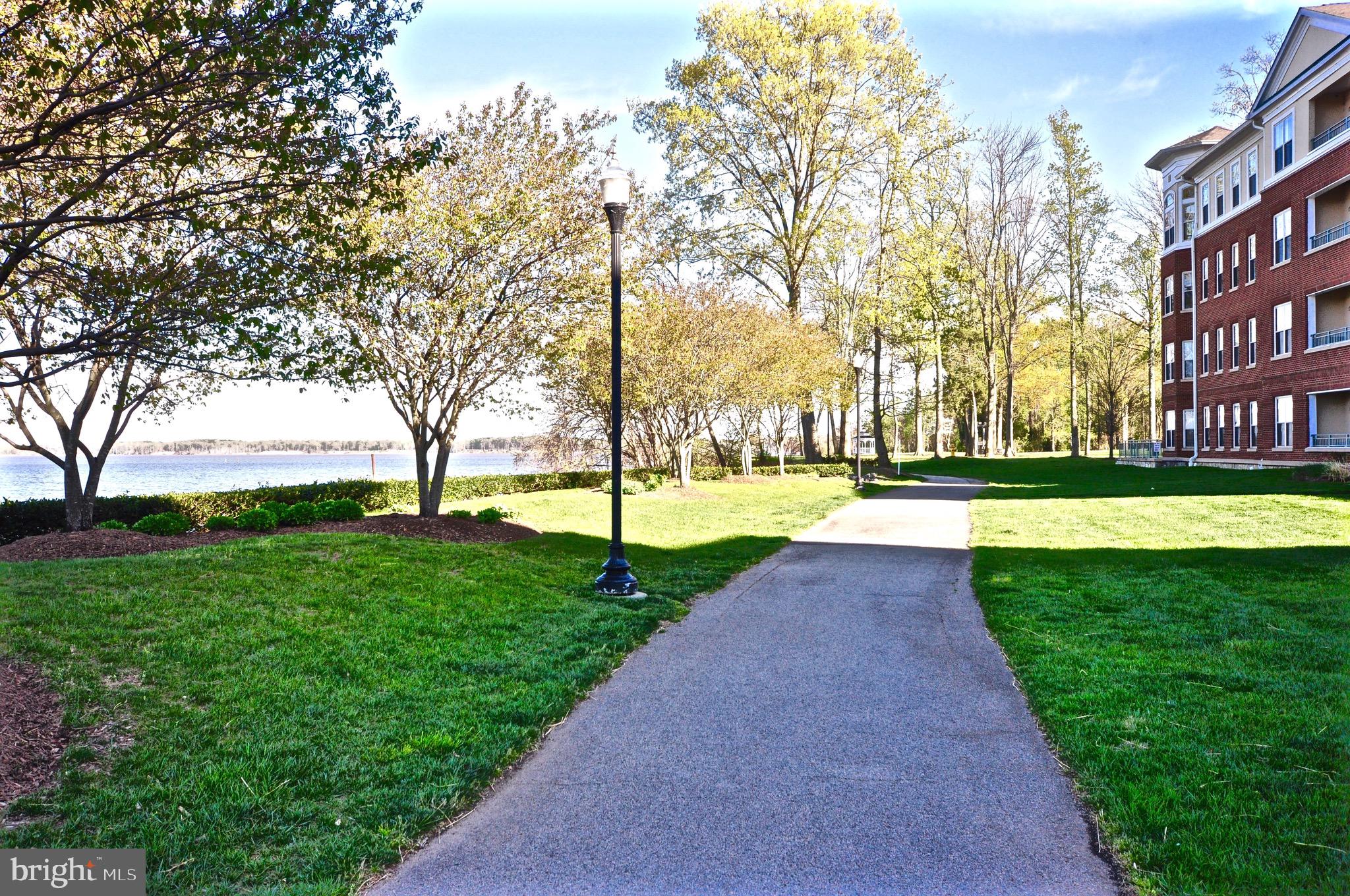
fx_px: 1124
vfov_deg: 43.5
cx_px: 675
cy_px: 448
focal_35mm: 30
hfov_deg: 62.0
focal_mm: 20
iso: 400
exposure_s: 1/160
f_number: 10
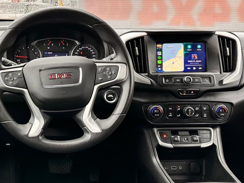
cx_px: 49
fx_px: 310
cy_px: 72
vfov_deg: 32.8
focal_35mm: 44
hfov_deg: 41.1
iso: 64
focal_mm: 6.86
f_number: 1.78
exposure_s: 1/149
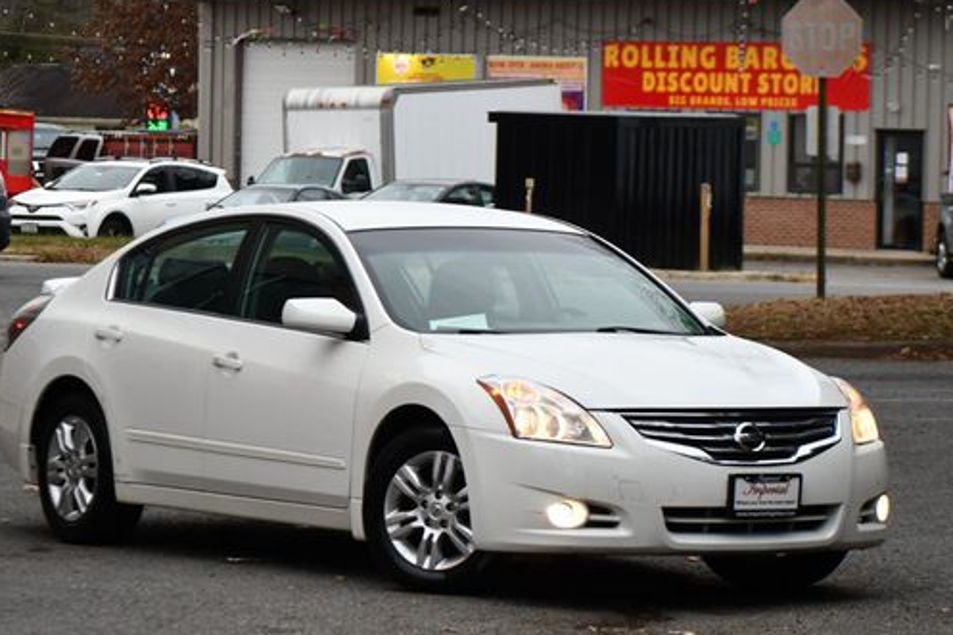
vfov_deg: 8.3
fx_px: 4393
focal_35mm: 166
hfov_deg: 12.4
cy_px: 246
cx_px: 439
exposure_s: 1/250
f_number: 4.8
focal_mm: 86
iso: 640
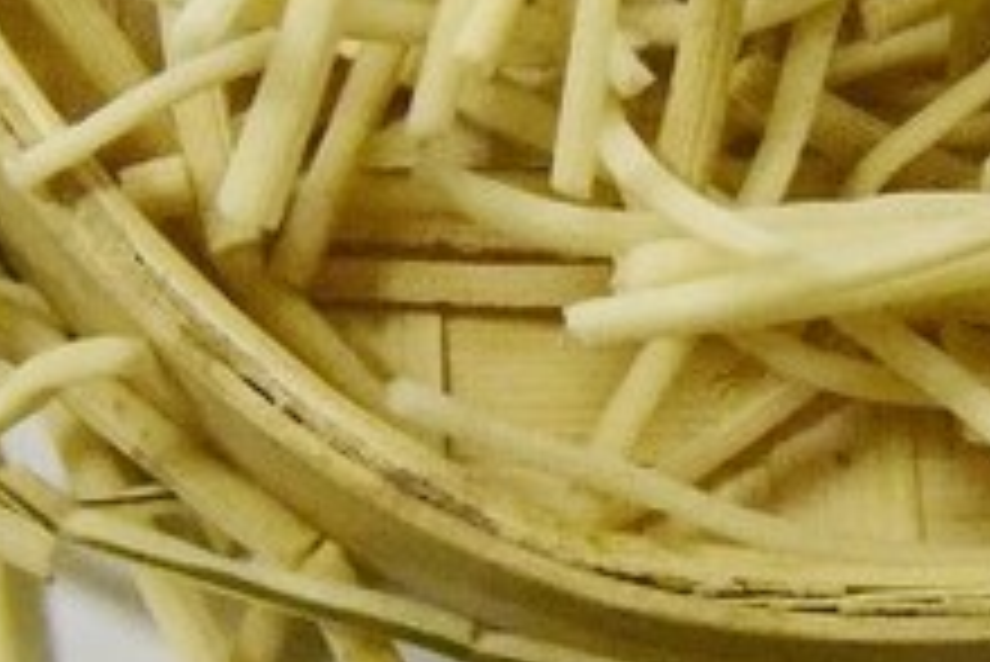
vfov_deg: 10.5
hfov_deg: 15.6
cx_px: 693
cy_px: 212
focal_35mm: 131
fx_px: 3605
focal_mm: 24
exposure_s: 1/125
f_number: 9
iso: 12800
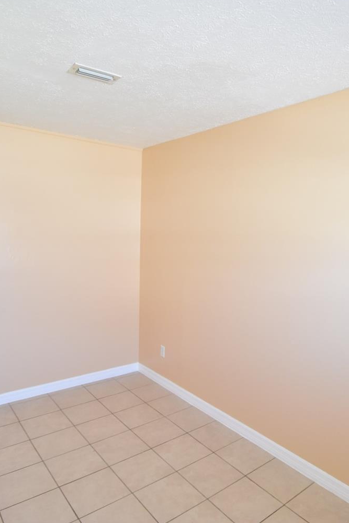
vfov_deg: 73.7
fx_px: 349
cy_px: 246
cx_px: 223
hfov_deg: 52.4
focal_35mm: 24
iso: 800
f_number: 3.5
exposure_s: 1/60
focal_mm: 10
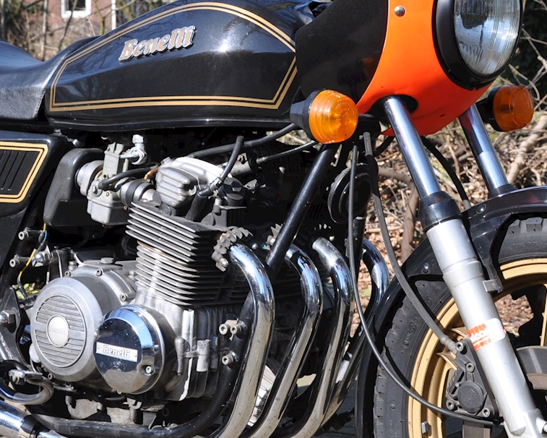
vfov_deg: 14.4
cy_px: 243
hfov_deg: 17.9
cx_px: 253
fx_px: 1733
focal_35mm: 107
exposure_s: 1/250
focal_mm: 30
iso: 200
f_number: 8
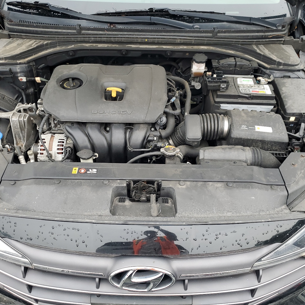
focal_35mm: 31
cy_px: 152
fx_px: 309
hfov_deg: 52.5
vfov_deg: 52.5
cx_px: 147
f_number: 1.5
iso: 57
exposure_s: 1/120
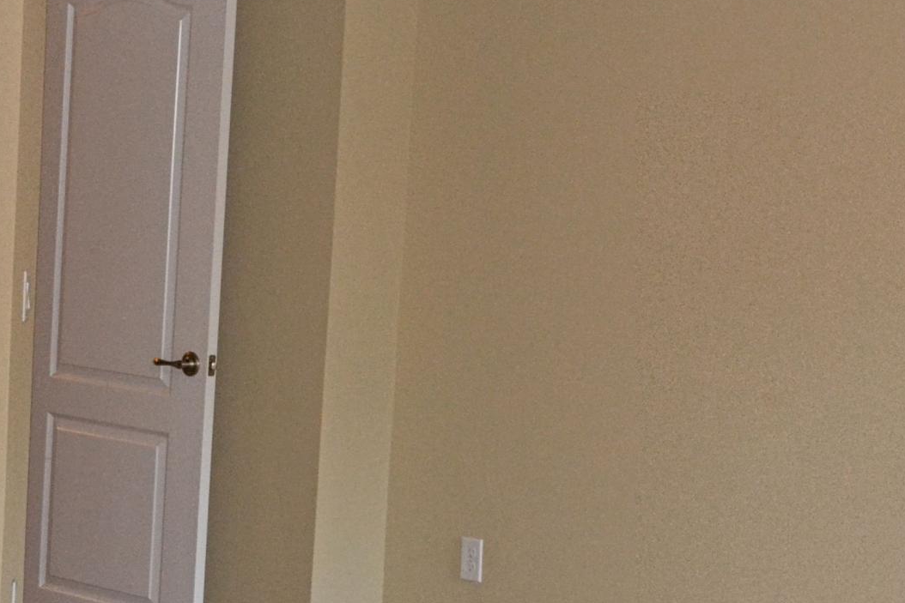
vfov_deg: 12.3
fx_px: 2791
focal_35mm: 111
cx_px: 206
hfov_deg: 18.3
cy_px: 378
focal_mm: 26
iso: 1400
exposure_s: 1/60
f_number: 4.2
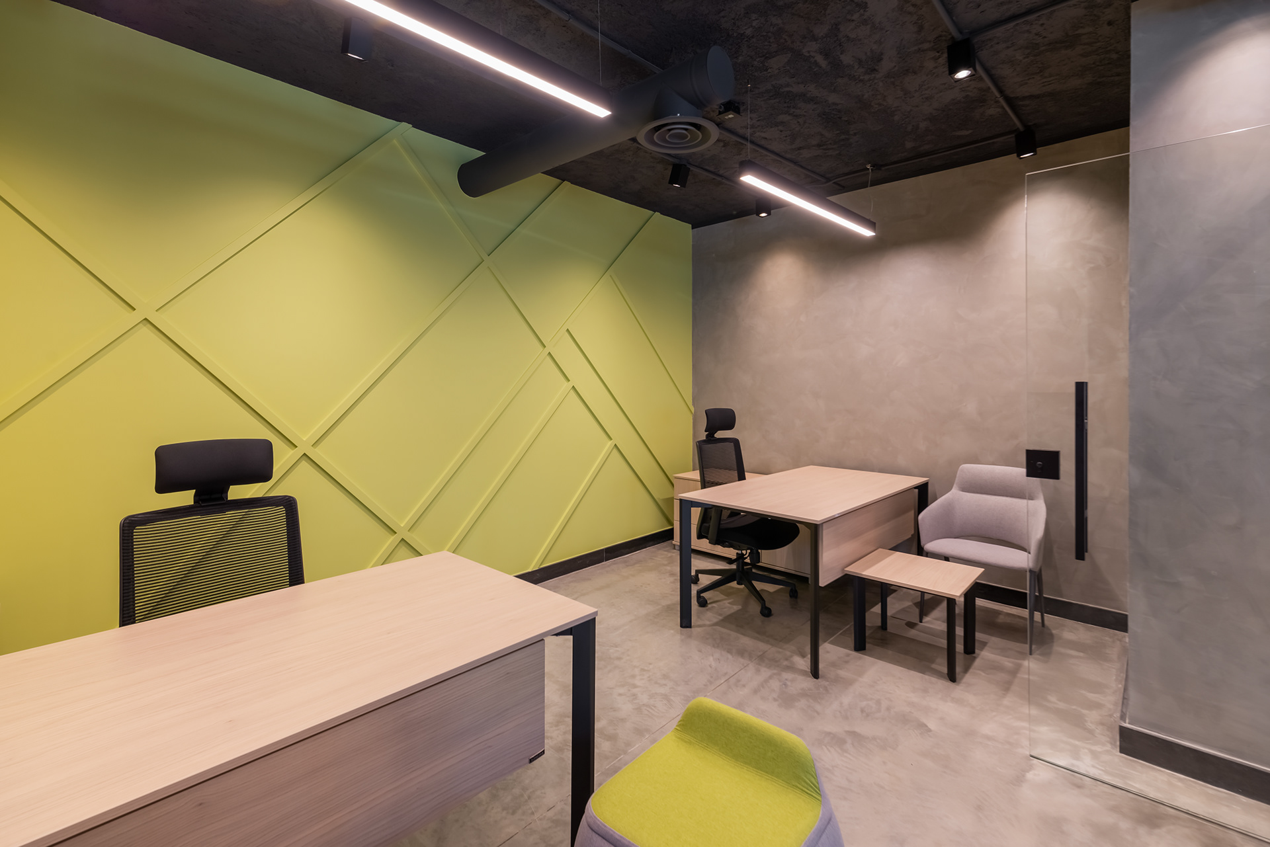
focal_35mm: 15
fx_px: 529
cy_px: 424
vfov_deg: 77.4
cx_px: 635
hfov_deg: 100.4
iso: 50
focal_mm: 15
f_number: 10
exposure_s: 1/2
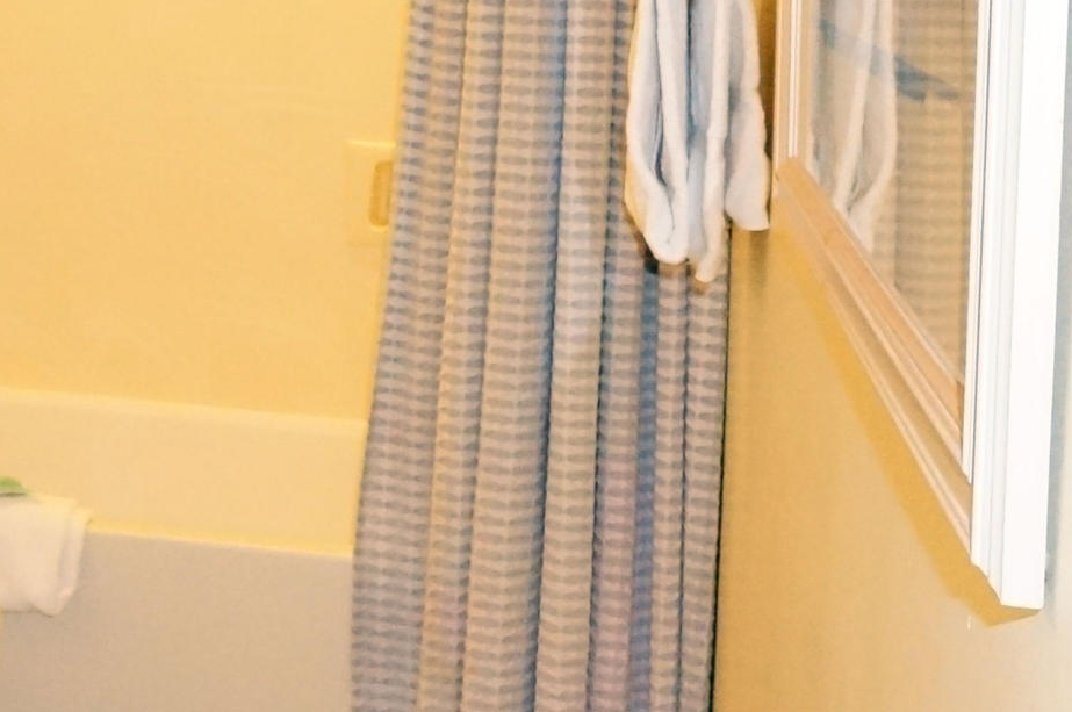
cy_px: 462
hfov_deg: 25.3
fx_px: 2320
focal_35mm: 78
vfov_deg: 17.4
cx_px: 115
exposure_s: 1/100
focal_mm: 16
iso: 6400
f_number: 9
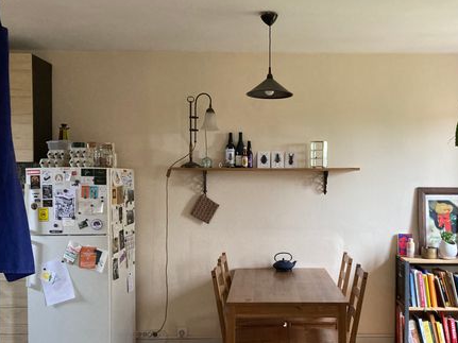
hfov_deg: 47.5
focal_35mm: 39
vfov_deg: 36.7
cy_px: 194
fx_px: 516
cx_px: 282
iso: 250
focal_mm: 3.99
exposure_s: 1/60
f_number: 1.8
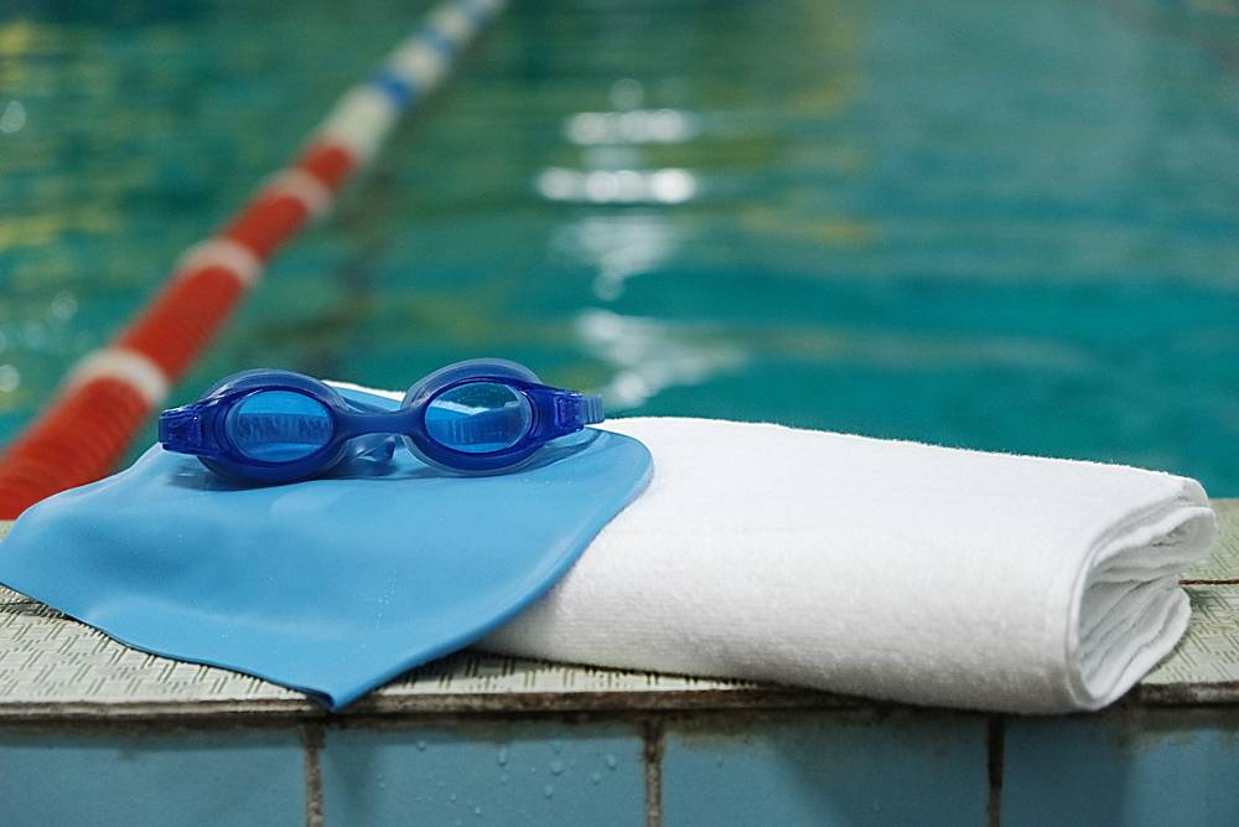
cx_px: 620
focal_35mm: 83
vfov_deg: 16.5
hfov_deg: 24.5
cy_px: 414
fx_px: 2857
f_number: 4
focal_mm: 55
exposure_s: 1/60
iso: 1600
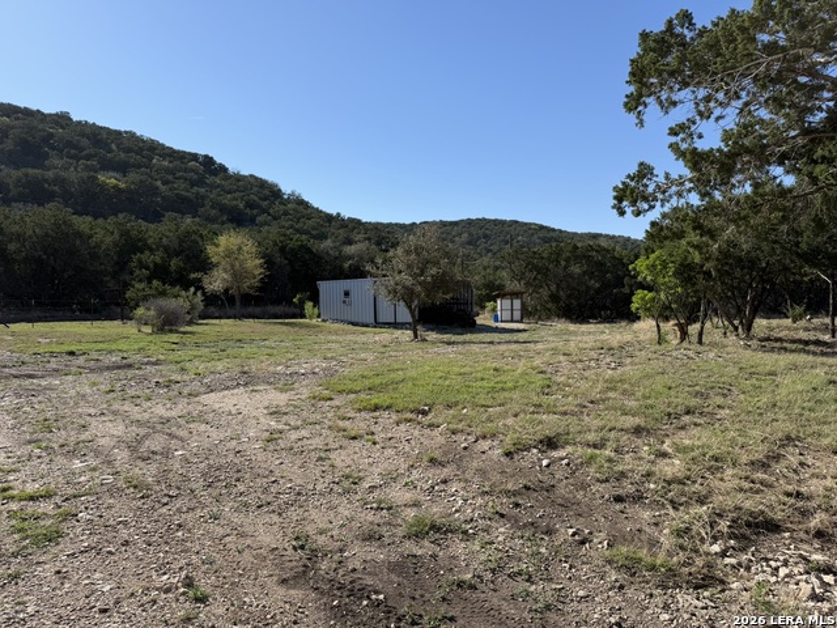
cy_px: 314
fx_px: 580
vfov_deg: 56.8
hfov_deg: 71.6
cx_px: 418
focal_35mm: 24
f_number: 1.78
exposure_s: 1/4975
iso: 80
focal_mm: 6.76
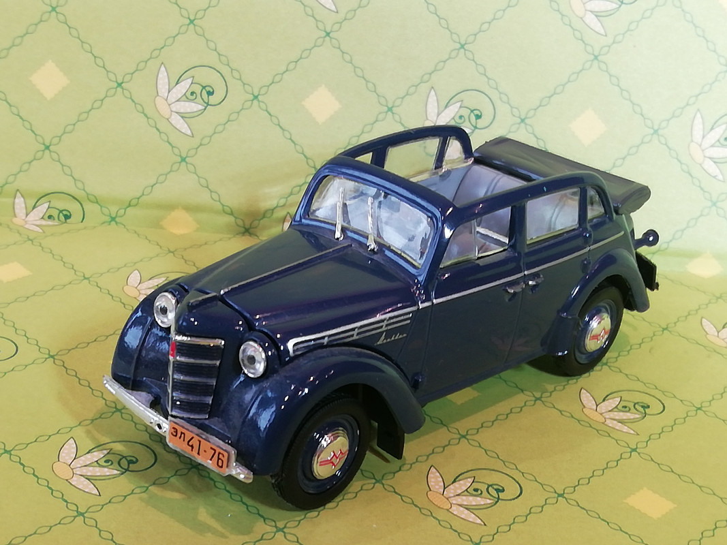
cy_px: 272
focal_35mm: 60
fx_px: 1260
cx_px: 364
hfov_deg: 32.2
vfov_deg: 24.4
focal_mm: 3.46
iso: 160
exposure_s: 1/33.3
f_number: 2.2
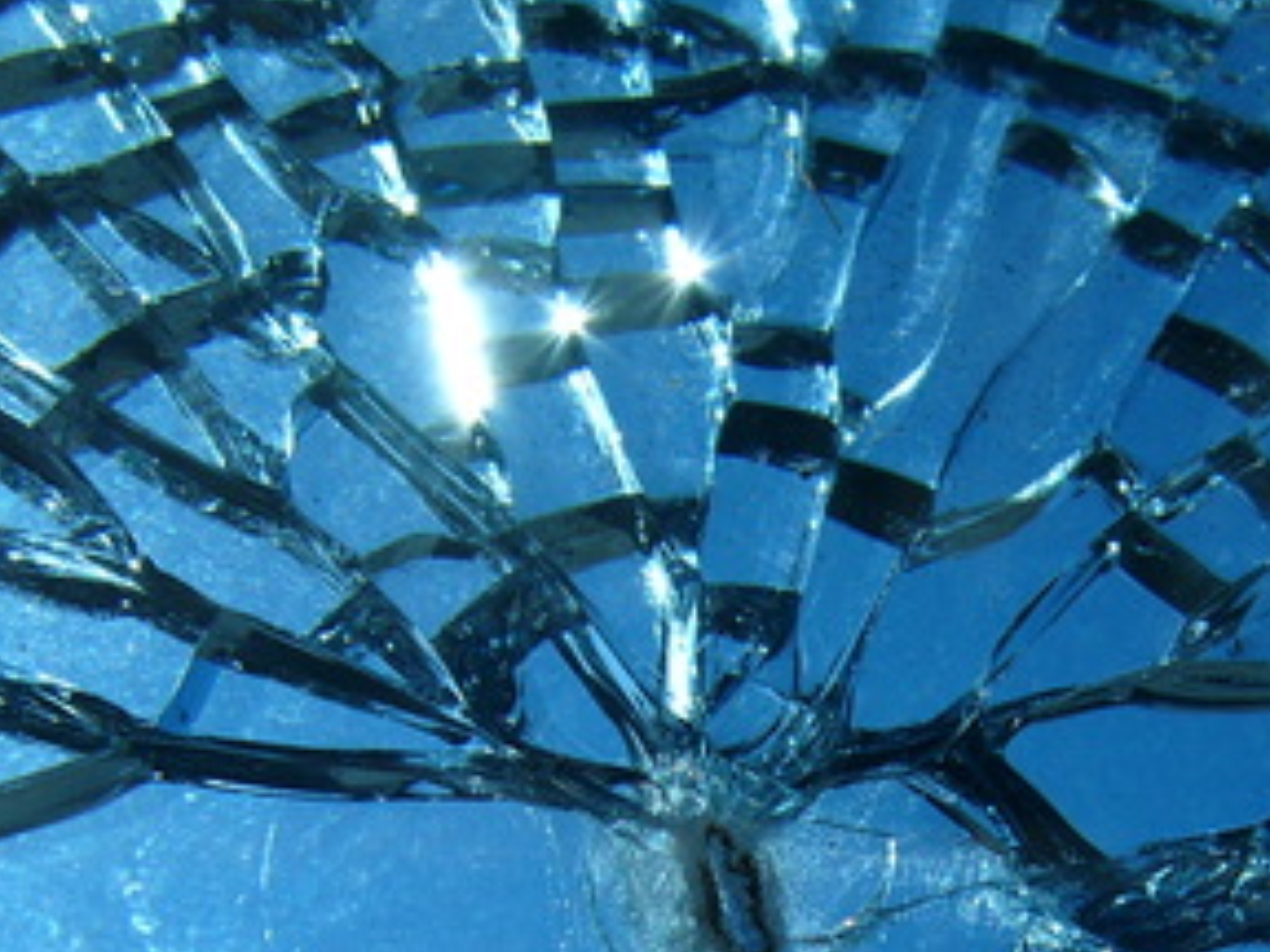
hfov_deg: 24.3
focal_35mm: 80
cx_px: 820
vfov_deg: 17.8
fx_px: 2935
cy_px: 1036
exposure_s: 1/400
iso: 50
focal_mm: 6
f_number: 5.2
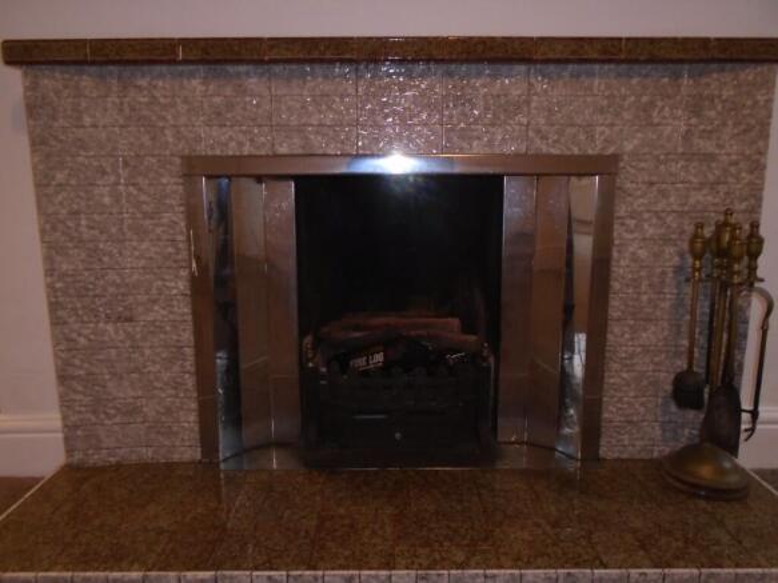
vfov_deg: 53.0
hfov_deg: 67.3
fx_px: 584
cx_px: 389
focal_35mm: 26
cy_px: 292
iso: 200
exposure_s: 1/30
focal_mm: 4.6
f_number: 3.2
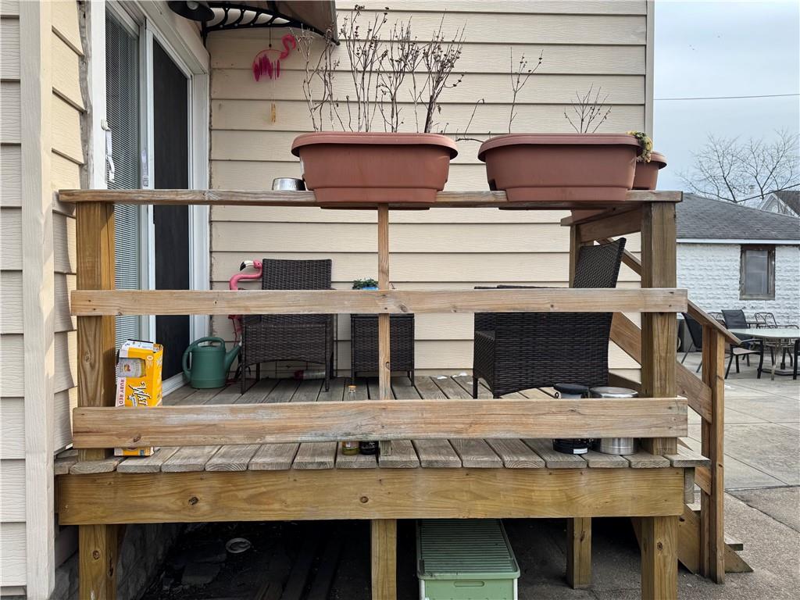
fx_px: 555
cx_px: 400
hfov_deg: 71.6
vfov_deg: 56.8
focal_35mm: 24
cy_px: 300
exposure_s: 1/995
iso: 80
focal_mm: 6.76
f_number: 1.78
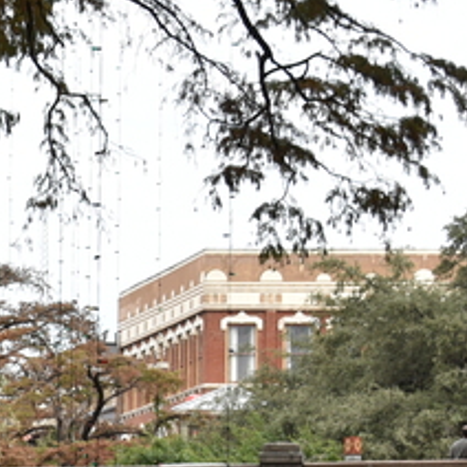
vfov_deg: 7.1
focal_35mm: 246
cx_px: -247
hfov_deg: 7.0
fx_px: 3755
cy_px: 355
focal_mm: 48
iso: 100
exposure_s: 1/160
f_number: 6.3
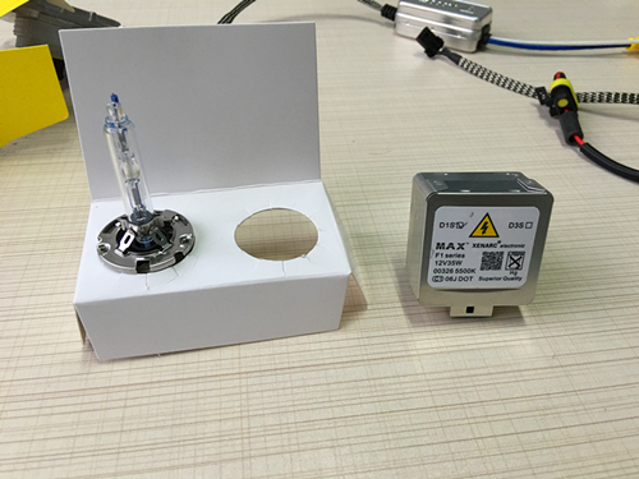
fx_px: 535
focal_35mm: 29
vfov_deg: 48.2
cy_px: 240
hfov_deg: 61.7
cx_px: 320
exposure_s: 1/17
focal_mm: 4.15
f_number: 2.2
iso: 64
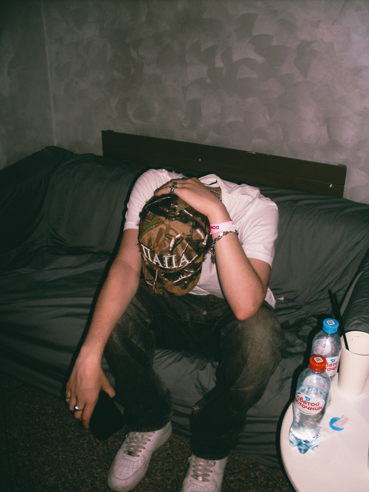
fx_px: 540
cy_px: 246
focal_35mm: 38
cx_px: 184
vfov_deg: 49.0
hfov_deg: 37.7
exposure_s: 1/90
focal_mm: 6.3
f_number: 2.8
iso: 100
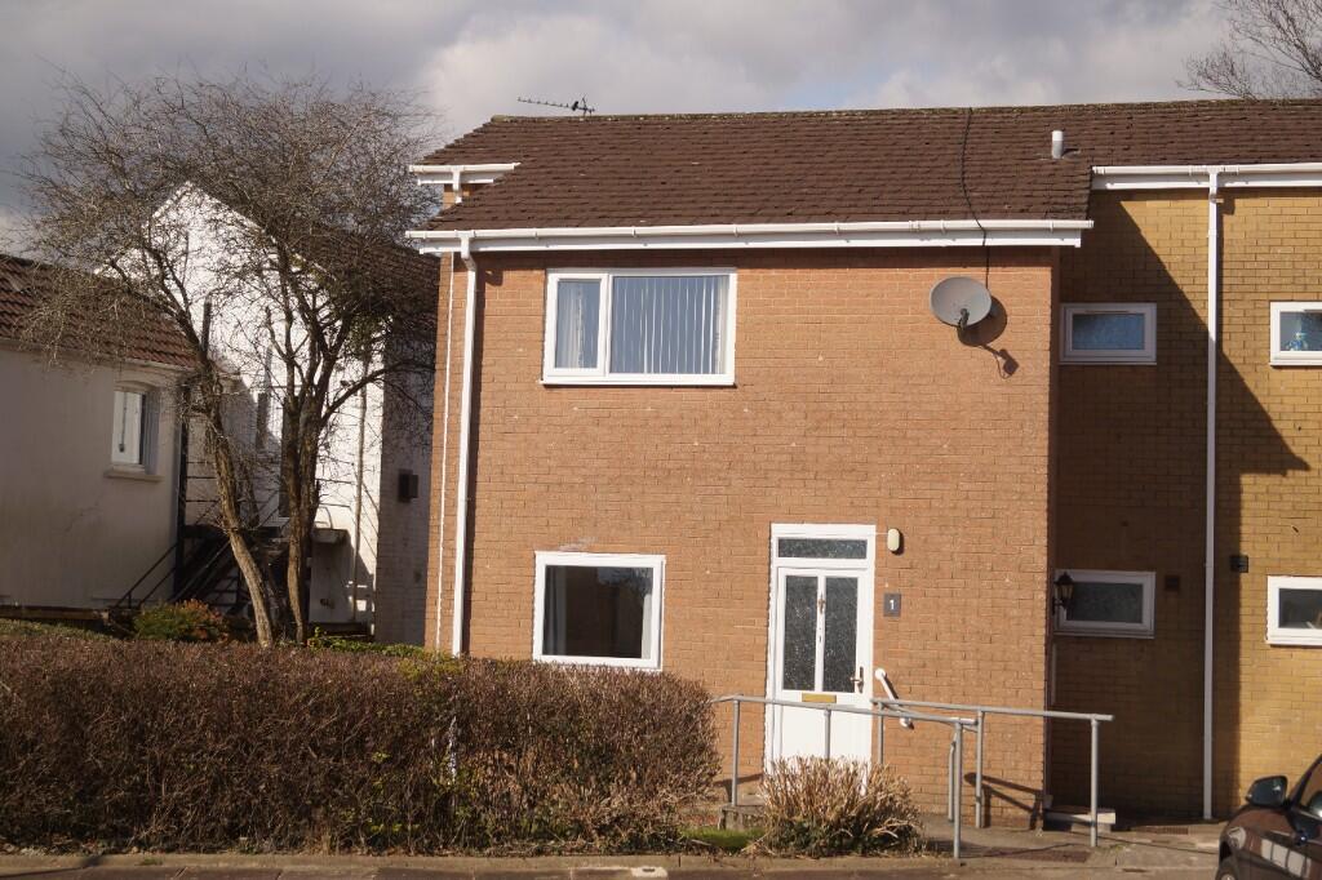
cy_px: 440
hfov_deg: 37.9
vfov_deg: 25.7
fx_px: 1927
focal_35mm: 52
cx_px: 661
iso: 100
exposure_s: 1/1000
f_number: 5
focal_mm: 35
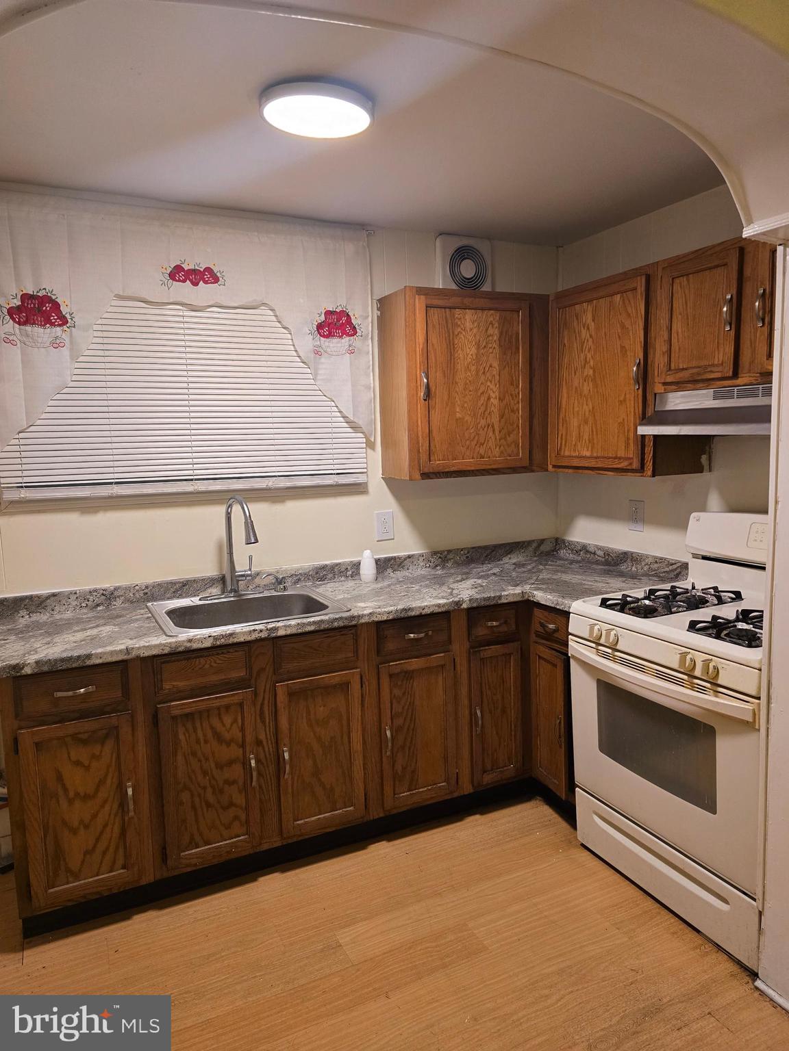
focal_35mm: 23
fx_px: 699
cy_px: 526
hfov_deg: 58.9
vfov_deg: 73.9
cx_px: 394
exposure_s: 1/120
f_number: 1.7
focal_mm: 6.3
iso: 400
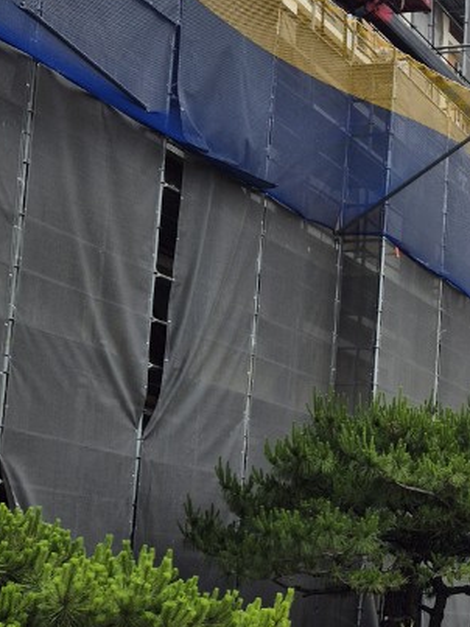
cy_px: 478
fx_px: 1322
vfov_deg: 26.3
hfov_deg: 18.4
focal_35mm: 73
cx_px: 652
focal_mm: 5.4
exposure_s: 1/2000
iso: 25
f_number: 1.8
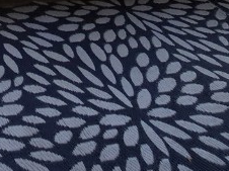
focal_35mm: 59
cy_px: -198
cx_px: -133
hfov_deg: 24.1
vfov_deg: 16.5
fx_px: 390
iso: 50
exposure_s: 1/120
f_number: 2.2
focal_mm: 2.2
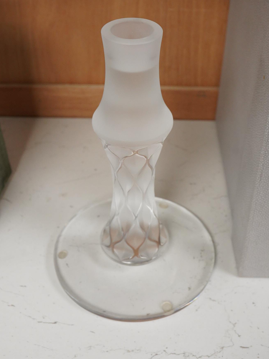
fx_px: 508
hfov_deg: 29.7
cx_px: 135
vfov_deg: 38.9
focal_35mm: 49
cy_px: 165
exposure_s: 1/125
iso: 2500
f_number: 11
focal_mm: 30
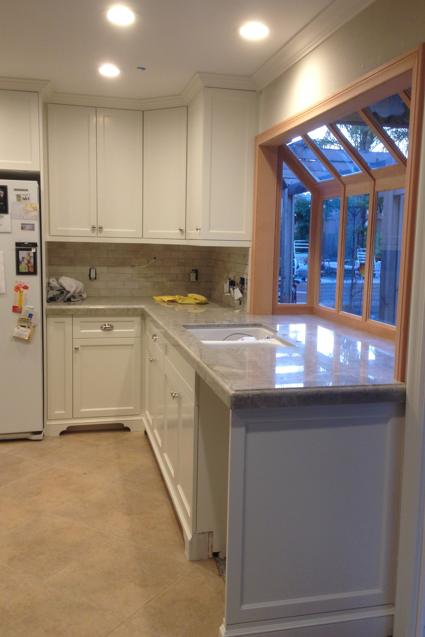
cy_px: 313
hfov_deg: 37.8
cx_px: 220
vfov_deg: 54.4
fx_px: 620
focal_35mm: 35
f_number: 2.4
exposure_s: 1/20
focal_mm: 4.12
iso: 64
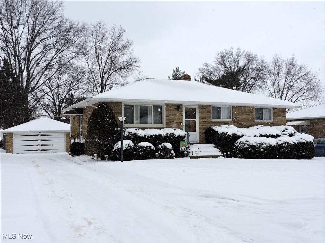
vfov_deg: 40.7
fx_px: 329
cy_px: 122
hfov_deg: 52.6
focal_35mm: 35
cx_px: 162
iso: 100
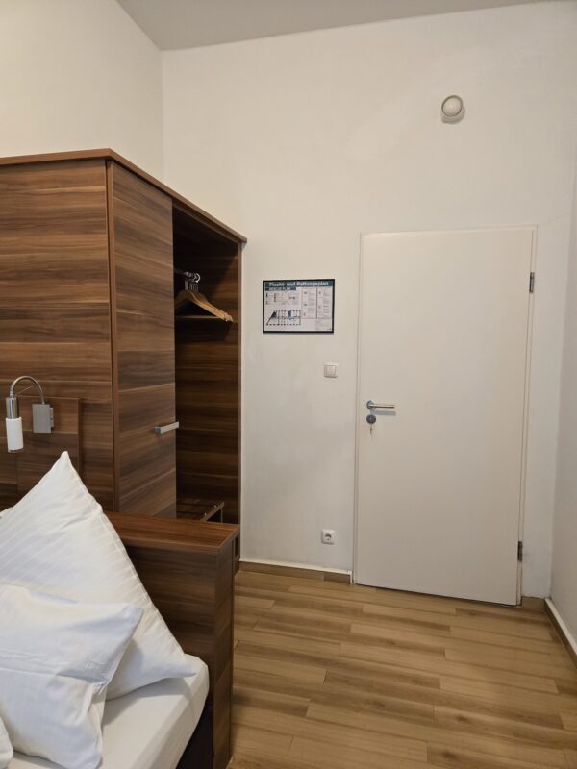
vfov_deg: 73.9
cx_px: 288
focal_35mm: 23
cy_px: 384
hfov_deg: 58.9
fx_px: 511
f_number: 1.8
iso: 800
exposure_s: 1/120
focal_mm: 5.4
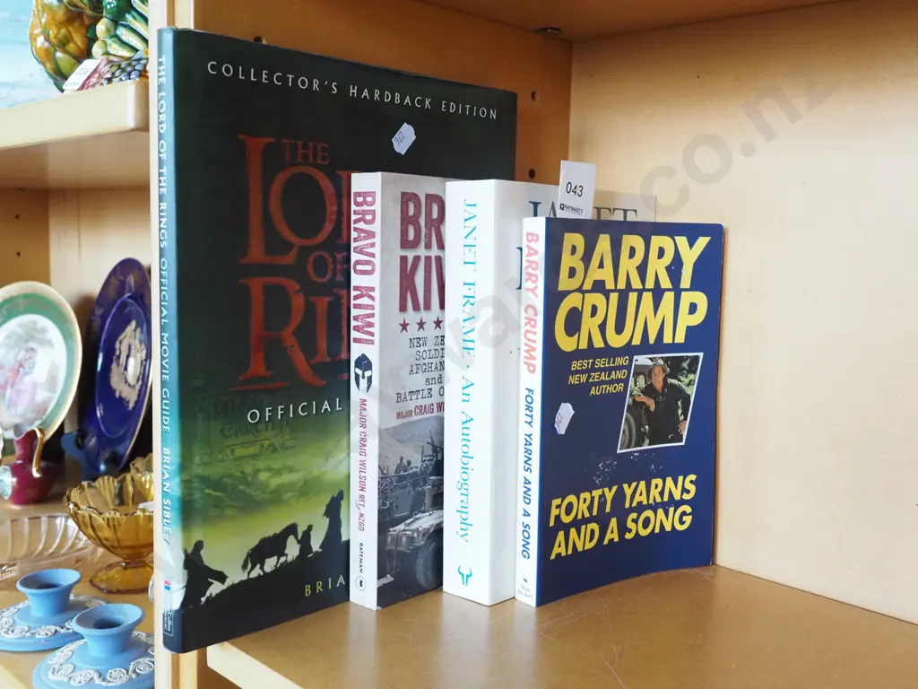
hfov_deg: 54.0
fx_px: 902
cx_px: 459
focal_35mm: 34
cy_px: 344
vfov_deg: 41.8
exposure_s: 1/60
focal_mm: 17
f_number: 5.6
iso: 2500
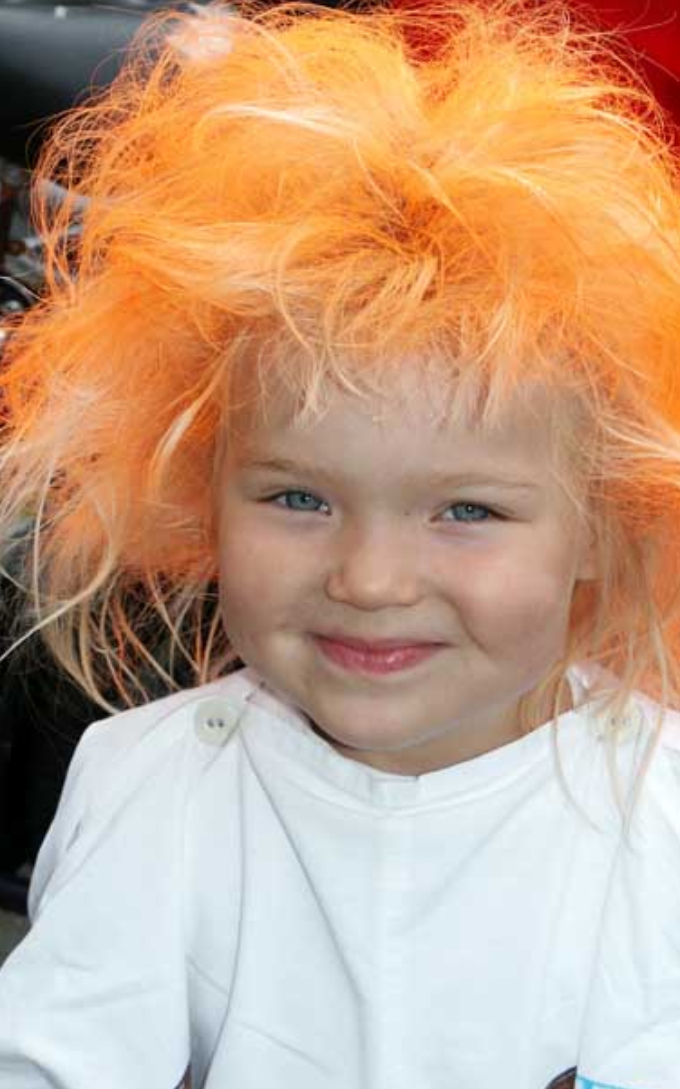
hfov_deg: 14.7
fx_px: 2640
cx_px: 401
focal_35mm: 89
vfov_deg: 23.3
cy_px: 516
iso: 200
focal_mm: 19.52
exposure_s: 1/1000
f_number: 4.5
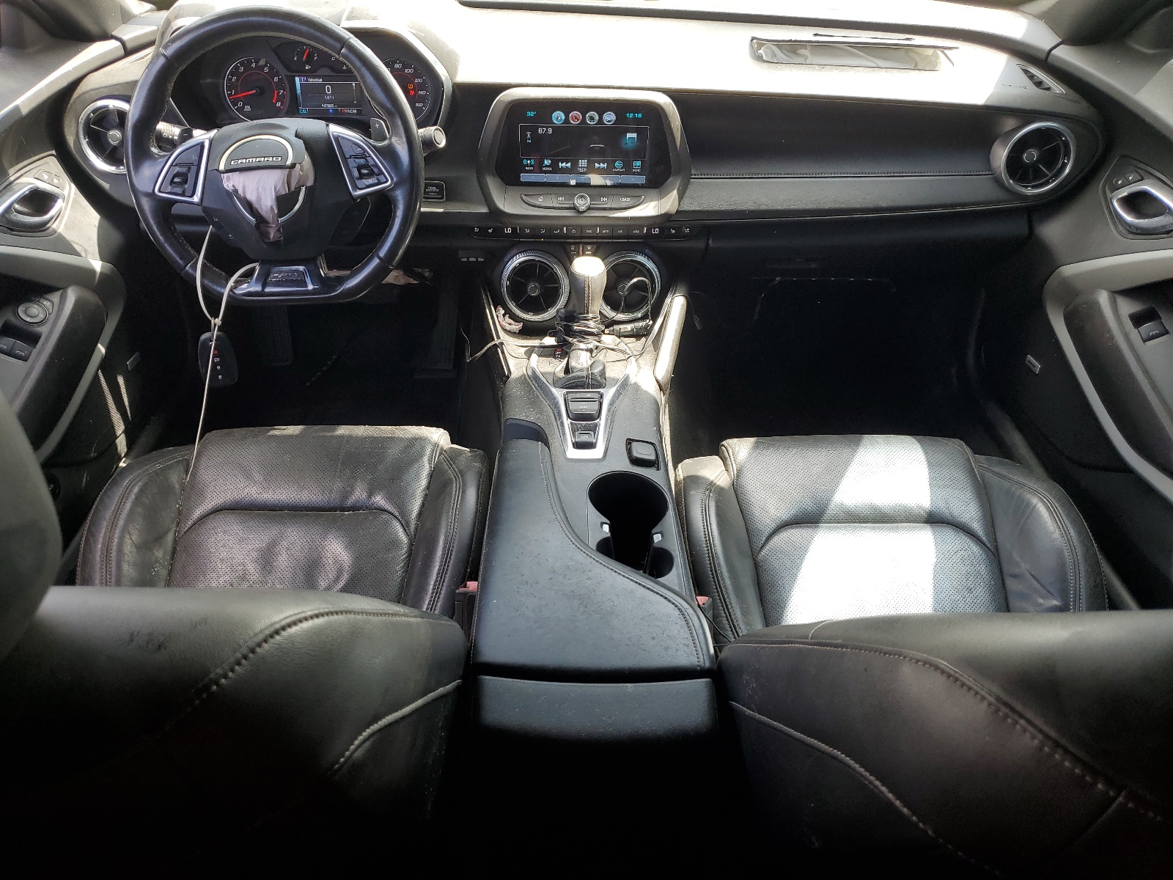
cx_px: 586
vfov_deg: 53.1
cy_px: 440
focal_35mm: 26
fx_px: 881
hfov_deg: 67.3
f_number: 1.5
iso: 50
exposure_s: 1/189
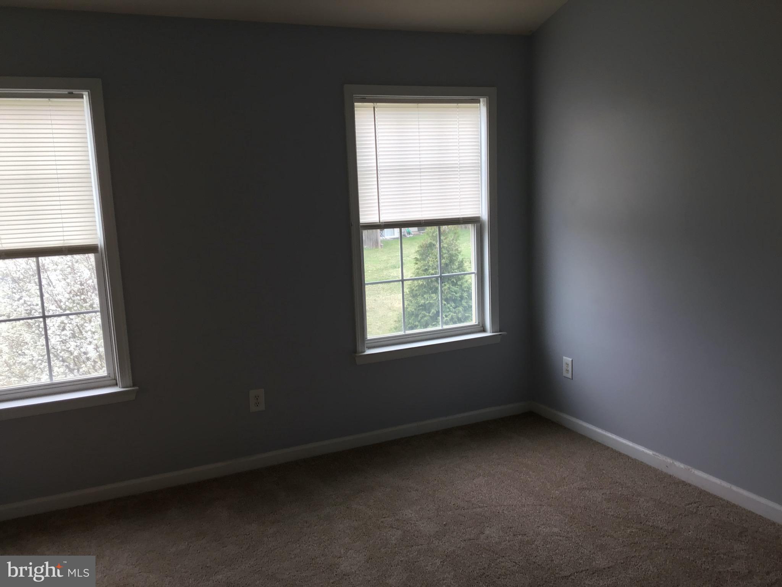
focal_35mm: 31
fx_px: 700
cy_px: 294
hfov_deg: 58.4
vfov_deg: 45.4
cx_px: 391
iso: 25
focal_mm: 3.3
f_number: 2.4
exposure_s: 1/30
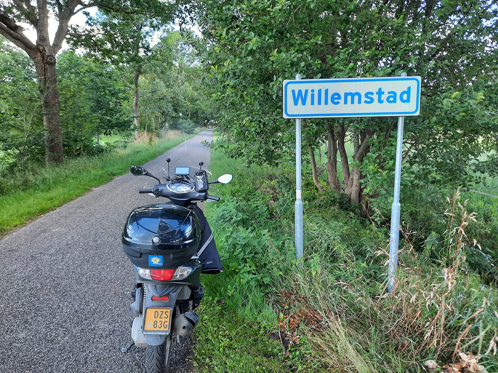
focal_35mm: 25
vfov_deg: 54.9
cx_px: 249
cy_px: 186
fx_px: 360
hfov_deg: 69.4
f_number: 2
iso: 64
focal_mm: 4.6
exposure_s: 1/100
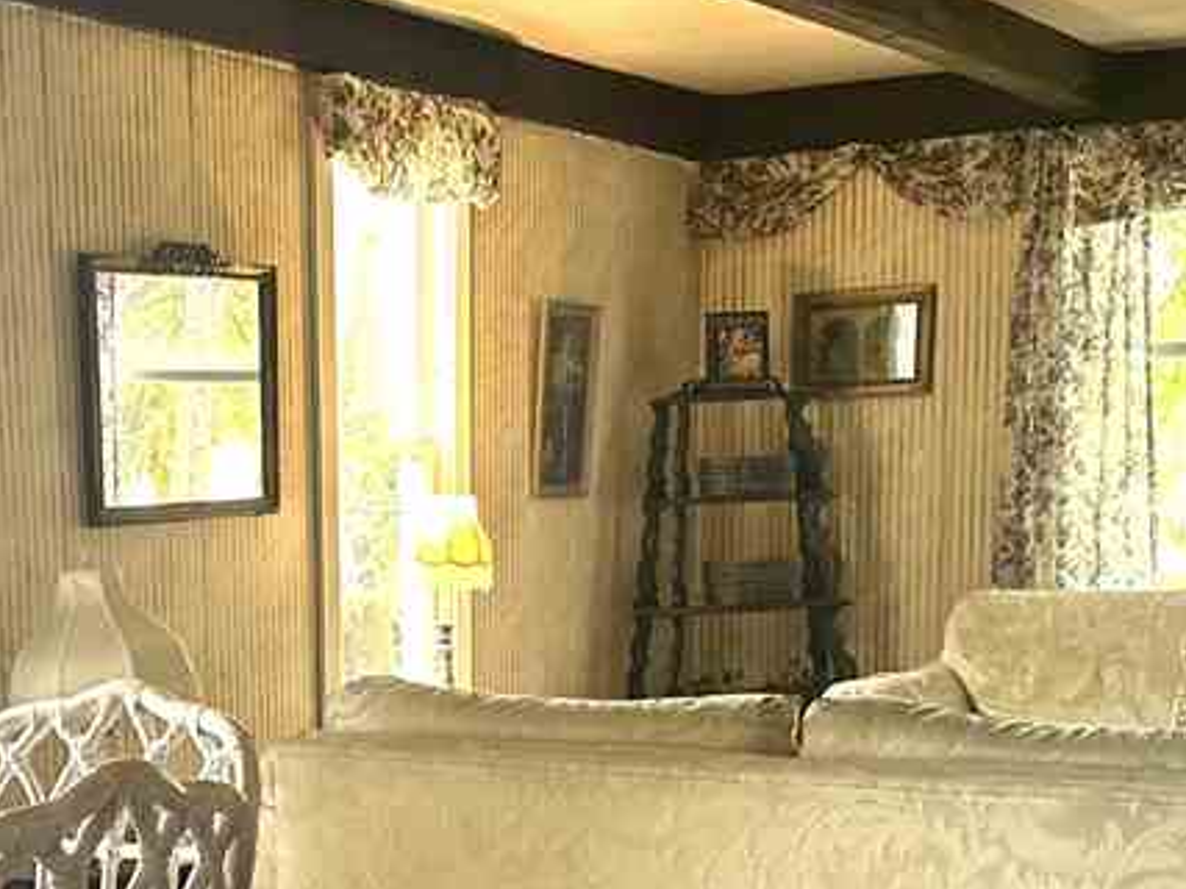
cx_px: 300
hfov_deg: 26.7
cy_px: 961
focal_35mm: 72
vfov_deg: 19.6
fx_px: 2466
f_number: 1.78
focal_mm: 6.86
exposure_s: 1/60
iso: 250
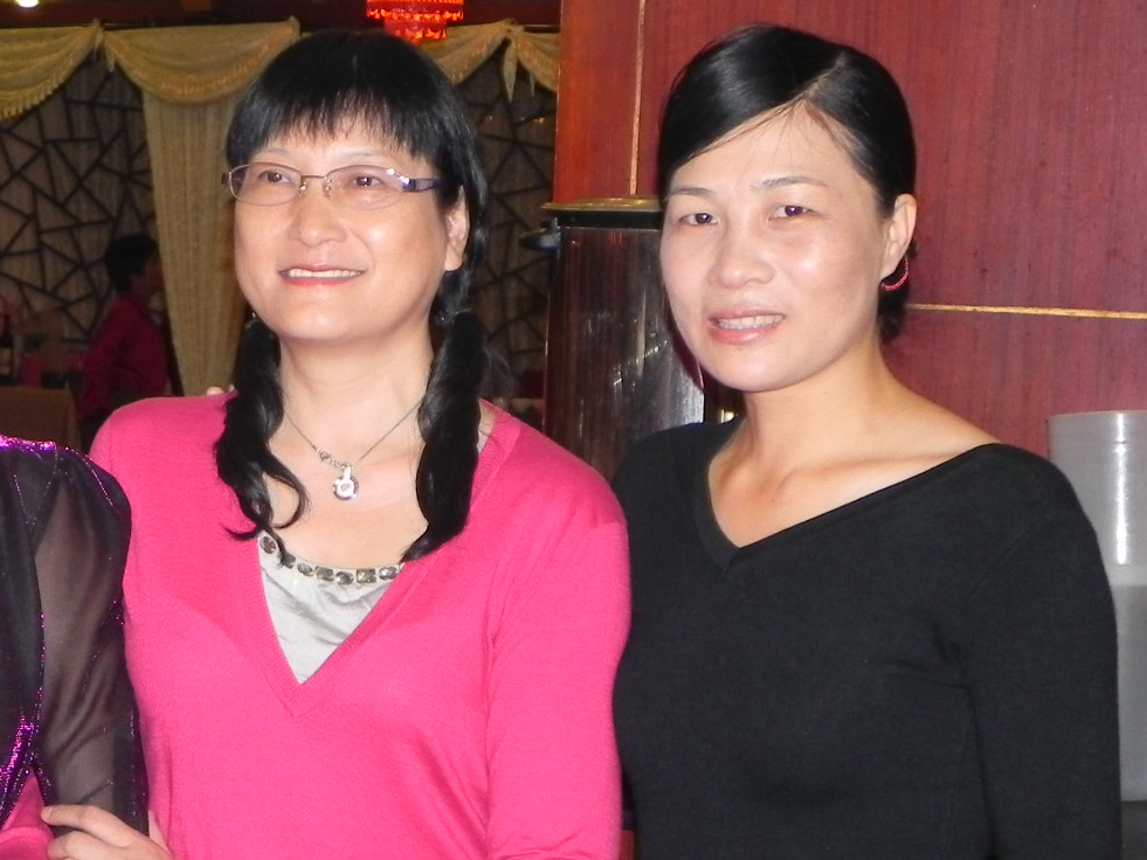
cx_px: 64
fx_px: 3181
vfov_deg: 15.3
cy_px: 650
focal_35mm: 96
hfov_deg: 20.0
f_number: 3.2
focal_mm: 8.2
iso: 200
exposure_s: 1/30
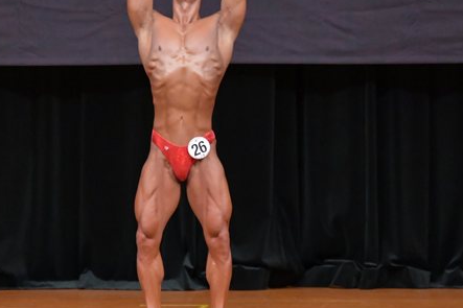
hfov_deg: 4.9
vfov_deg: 3.3
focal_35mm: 420
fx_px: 5399
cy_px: 123
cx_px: 173
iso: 5000
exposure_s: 1/400
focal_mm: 160
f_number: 5.6
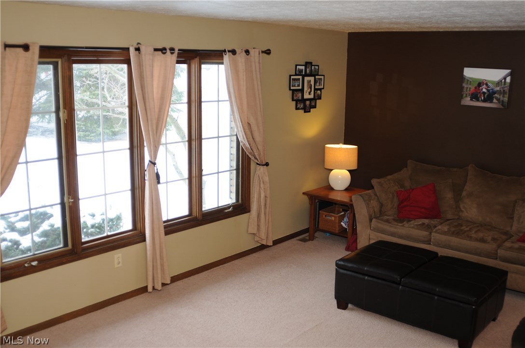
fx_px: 524
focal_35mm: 36
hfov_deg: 53.2
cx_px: 262
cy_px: 174
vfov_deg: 36.8
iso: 250
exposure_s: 1/100
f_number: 2.8
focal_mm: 24
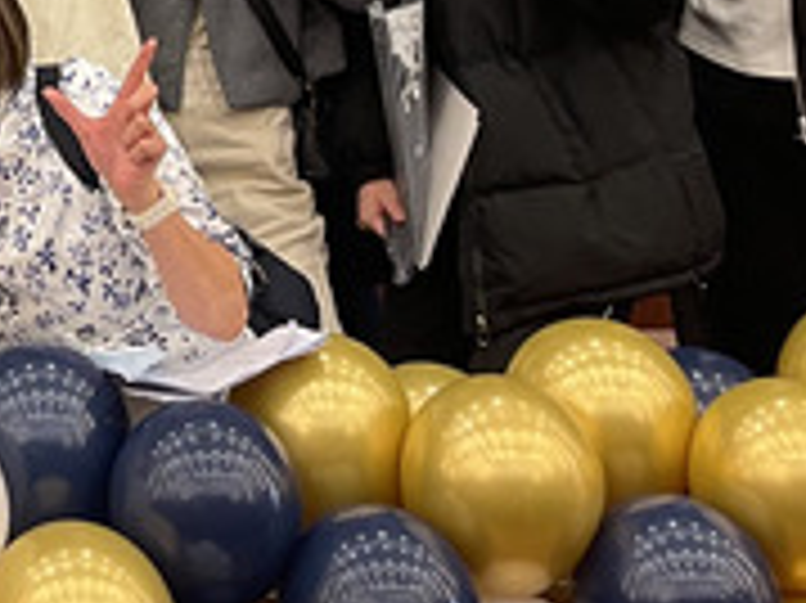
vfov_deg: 13.7
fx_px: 2280
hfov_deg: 18.7
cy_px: -439
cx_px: -225
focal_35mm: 98
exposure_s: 1/60
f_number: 1.6
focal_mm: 5.1
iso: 100
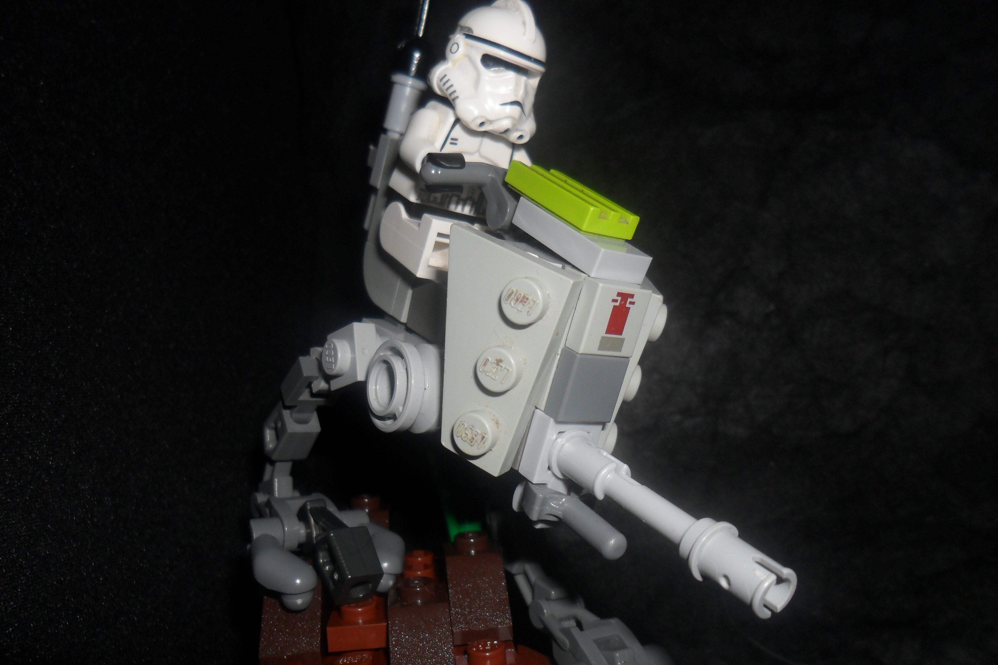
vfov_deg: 44.9
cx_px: 497
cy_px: 377
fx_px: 804
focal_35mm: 29
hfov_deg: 63.7
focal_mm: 4.9
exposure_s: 1/45
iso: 100
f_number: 8.9
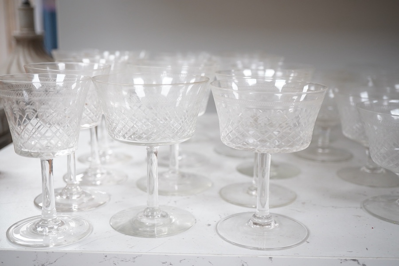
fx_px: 499
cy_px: 133
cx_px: 200
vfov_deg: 29.9
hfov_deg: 43.6
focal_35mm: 45
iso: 1250
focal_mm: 30
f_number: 6.3
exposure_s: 1/125
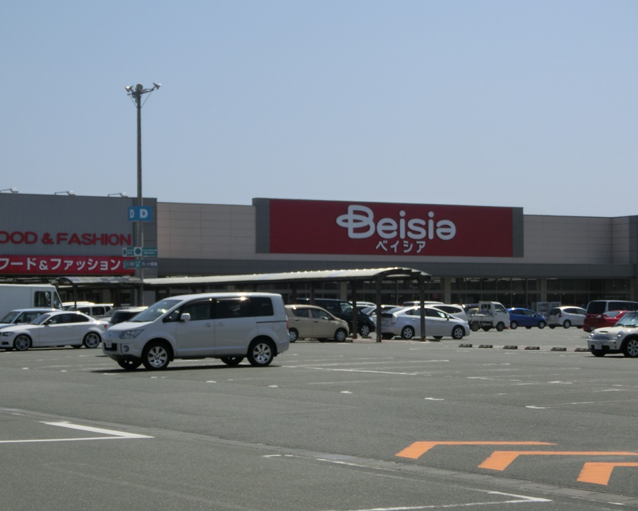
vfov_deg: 18.7
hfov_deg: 23.3
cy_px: 254
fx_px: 1549
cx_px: 312
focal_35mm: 82
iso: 80
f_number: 4.9
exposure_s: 1/1000
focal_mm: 13.79
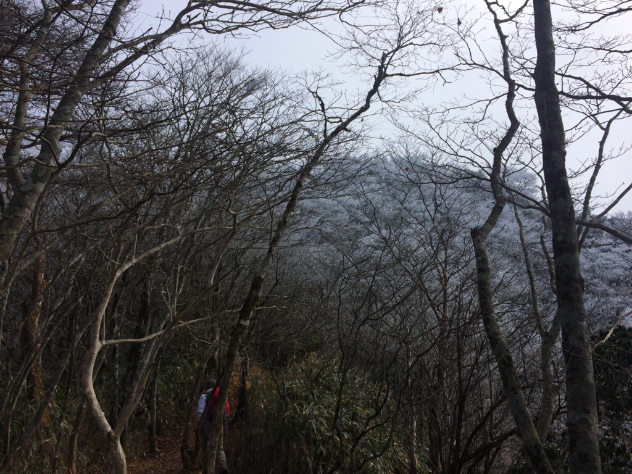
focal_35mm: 29
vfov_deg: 48.2
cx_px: 316
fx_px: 529
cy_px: 237
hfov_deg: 61.7
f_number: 2.2
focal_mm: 4.15
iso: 32
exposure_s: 1/1786
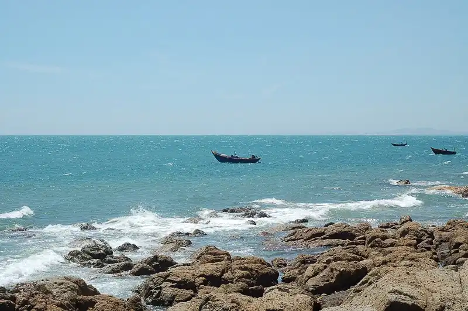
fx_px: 974
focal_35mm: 75
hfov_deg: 27.0
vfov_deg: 18.1
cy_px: 156
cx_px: 234
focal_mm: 50
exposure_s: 1/400
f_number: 10
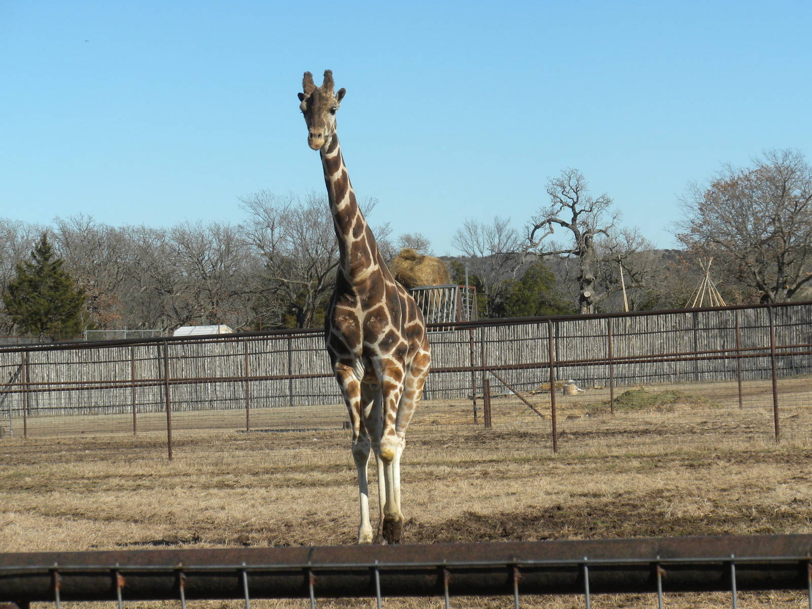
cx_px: 406
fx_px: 2791
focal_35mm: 119
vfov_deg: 12.5
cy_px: 304
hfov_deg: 16.6
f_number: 5.1
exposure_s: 1/554
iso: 64
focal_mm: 21
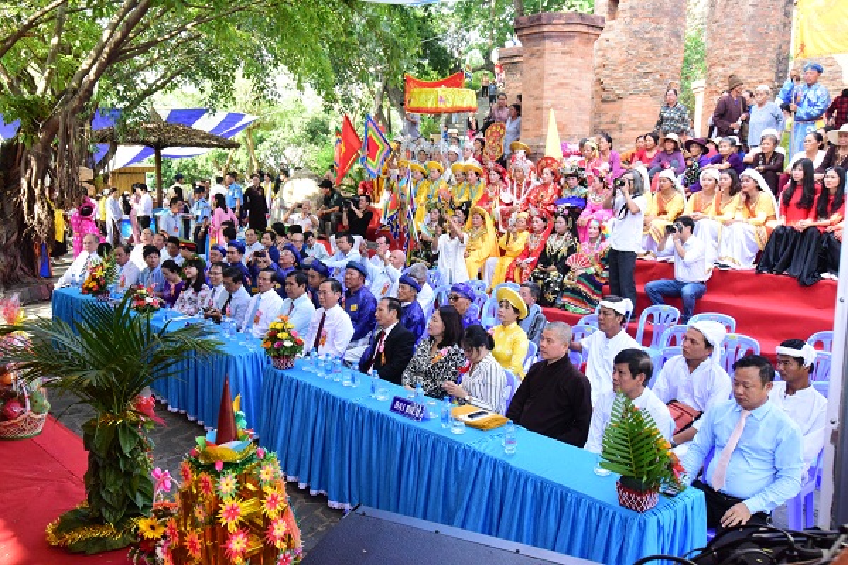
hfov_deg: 54.4
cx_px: 424
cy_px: 282
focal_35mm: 35
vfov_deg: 37.9
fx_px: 824
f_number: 14
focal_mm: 35
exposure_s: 1/200
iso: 6400
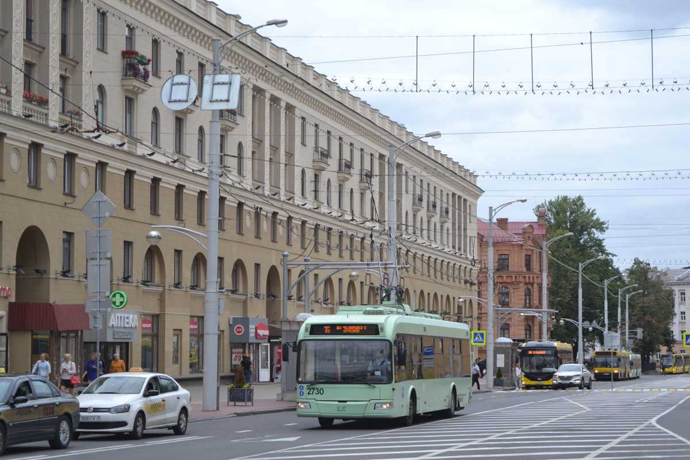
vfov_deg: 16.6
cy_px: 230
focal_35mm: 82
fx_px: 1581
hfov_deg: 24.6
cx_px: 345
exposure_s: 1/500
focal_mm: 55
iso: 450
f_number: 5.6
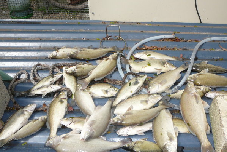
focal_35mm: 37
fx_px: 233
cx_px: 115
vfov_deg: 36.0
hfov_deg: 51.9
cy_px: 77
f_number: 5
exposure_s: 1/400
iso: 80
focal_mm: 5.2
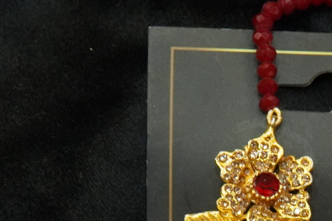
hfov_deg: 14.8
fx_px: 1254
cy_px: 319
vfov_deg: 9.8
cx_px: 330
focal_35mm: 136
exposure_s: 1/80
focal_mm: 30
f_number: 9
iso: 6400
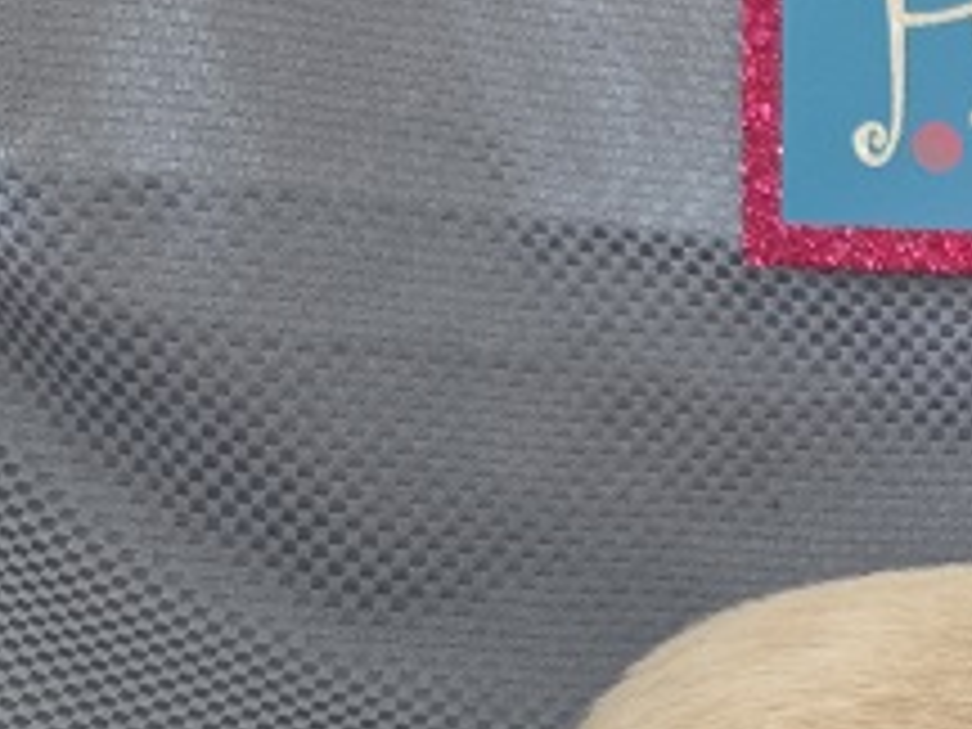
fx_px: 2274
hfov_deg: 21.3
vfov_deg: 18.2
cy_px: 459
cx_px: 1341
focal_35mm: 81
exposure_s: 1/120
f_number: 1.8
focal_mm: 5.4
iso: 250
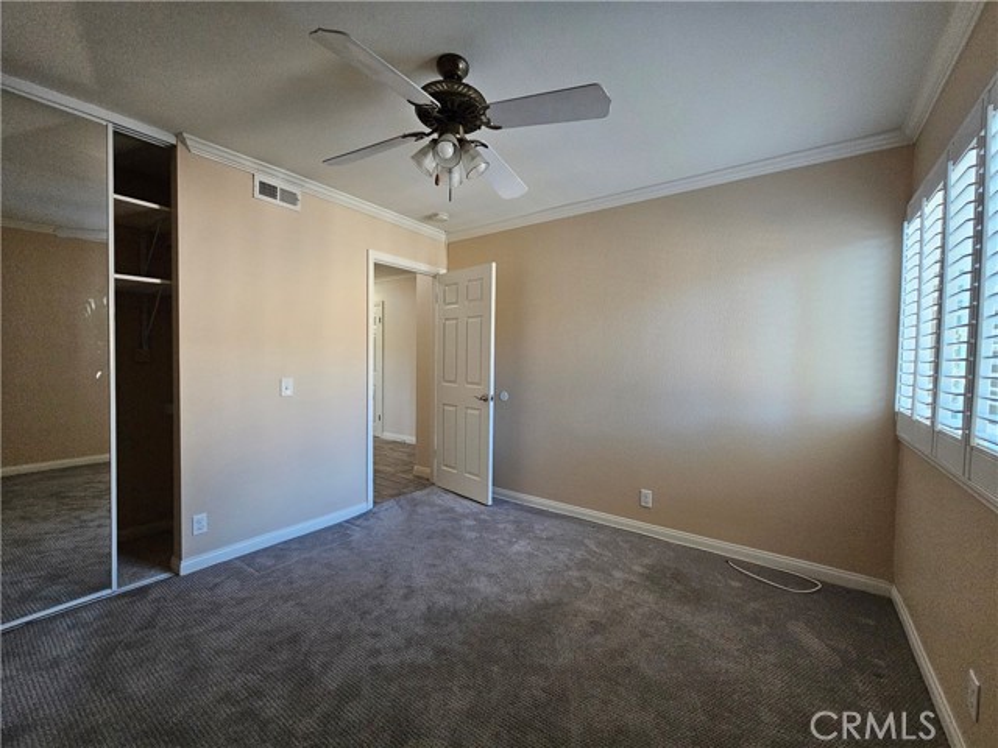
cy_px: 374
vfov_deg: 89.9
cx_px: 499
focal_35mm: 13
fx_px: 375
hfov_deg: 106.2
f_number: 2.2
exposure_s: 1/100
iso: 500
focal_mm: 2.2
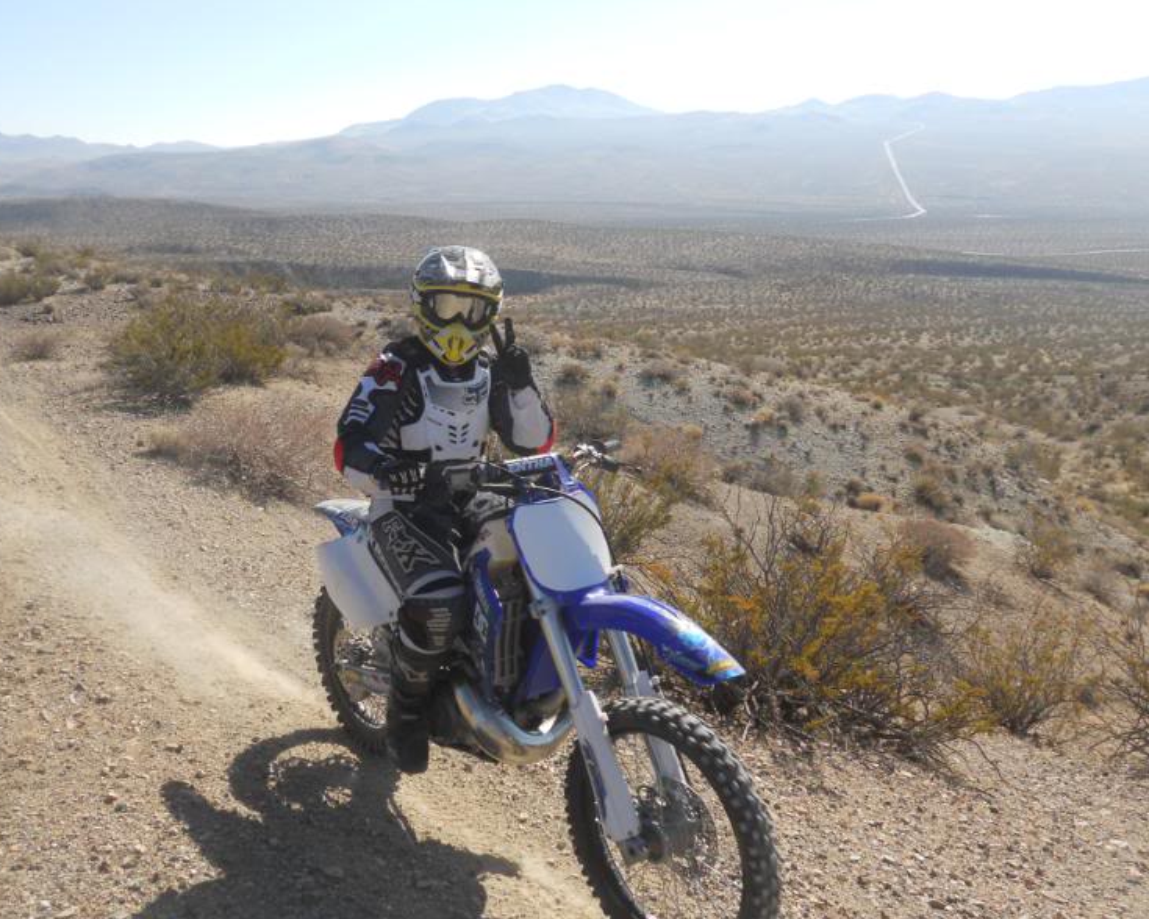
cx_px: 527
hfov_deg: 52.8
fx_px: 1156
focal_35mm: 34
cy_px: 464
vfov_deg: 43.4
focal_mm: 5.8
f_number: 3.5
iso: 80
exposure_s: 1/800
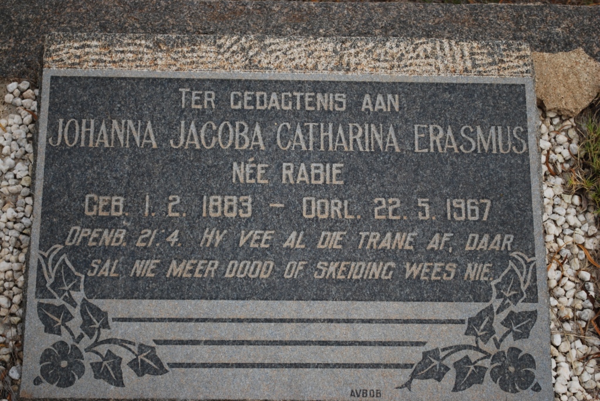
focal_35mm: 72
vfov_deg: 19.0
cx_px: 300
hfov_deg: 28.0
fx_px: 1201
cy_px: 200
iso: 125
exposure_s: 1/125
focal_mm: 48
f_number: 5.6
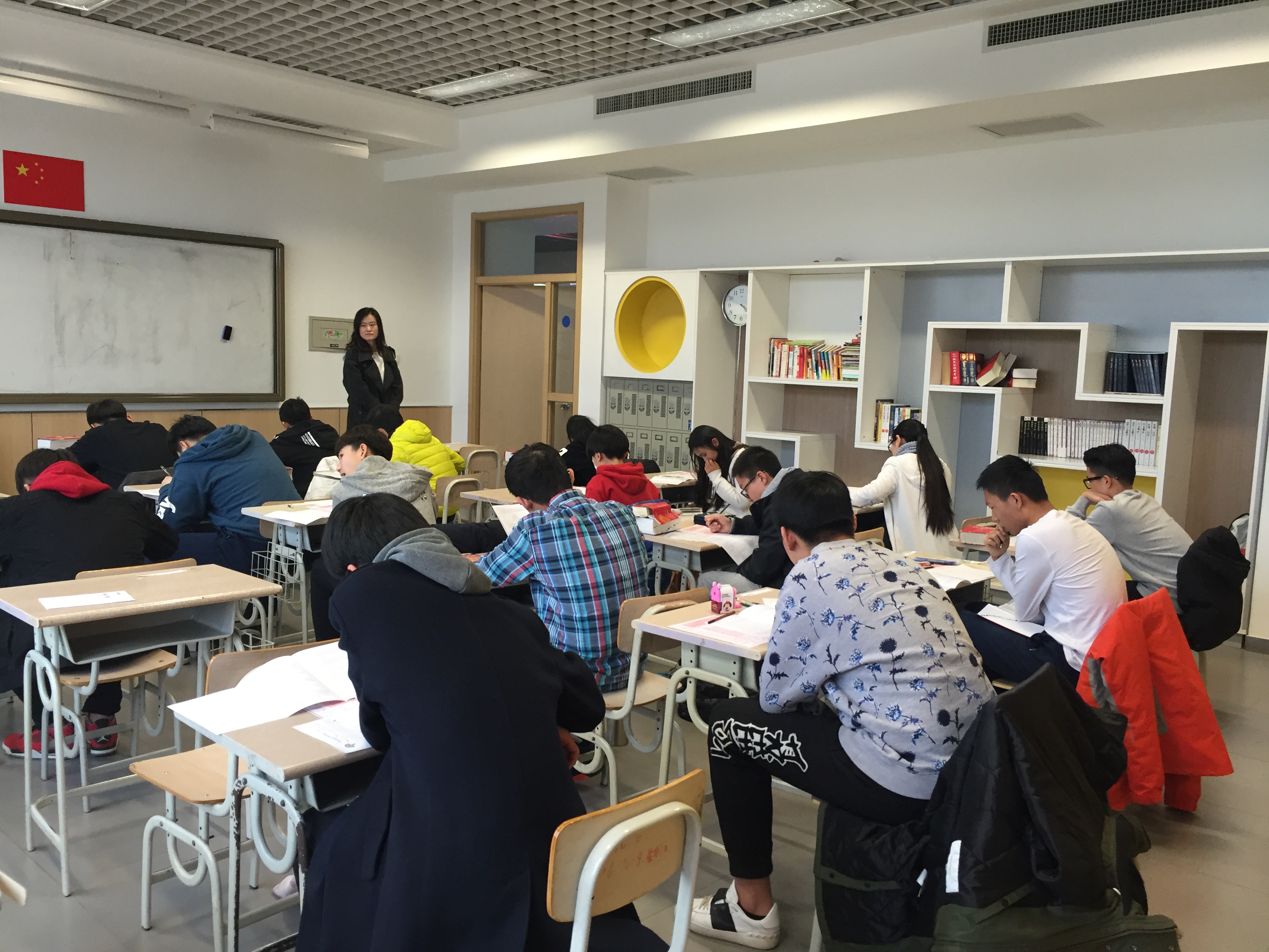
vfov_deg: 48.2
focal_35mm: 29
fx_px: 1063
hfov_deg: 61.7
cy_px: 476
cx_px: 634
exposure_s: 1/33
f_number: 2.2
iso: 64
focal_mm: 4.15
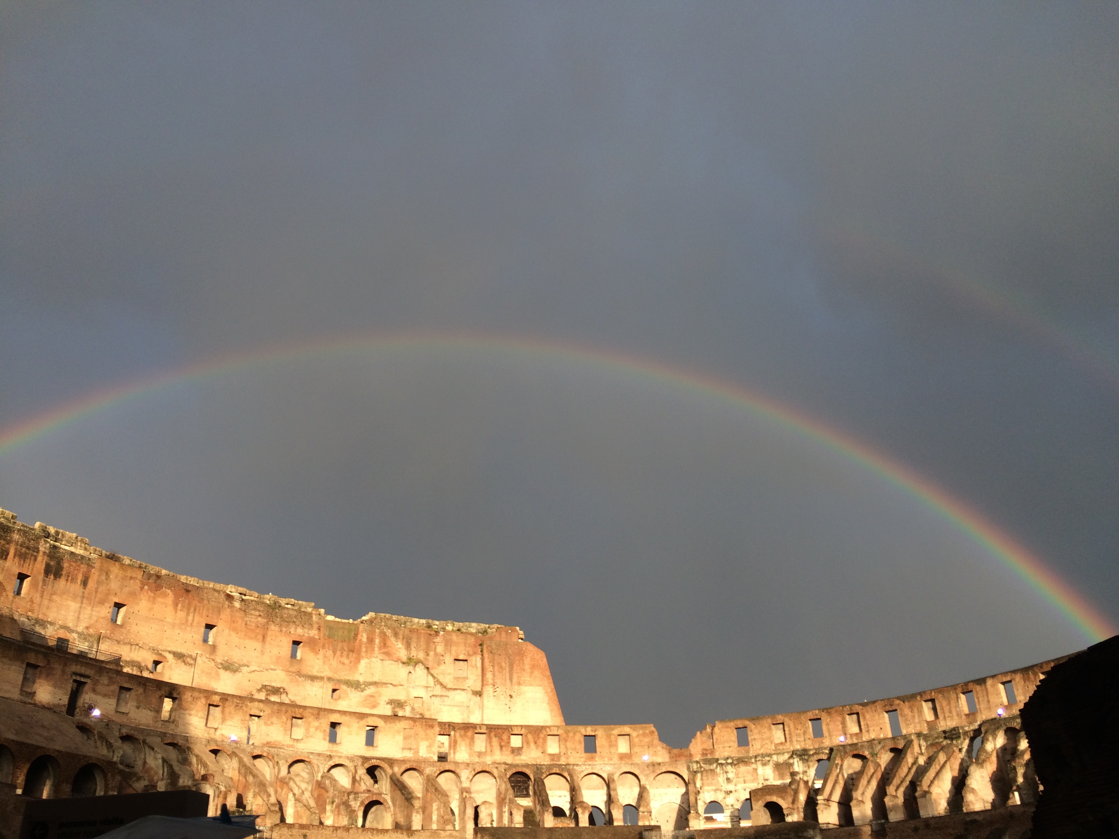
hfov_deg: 61.7
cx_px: 560
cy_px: 420
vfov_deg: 48.2
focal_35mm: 29
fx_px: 937
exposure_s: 1/218
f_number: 2.2
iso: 32
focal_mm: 4.15
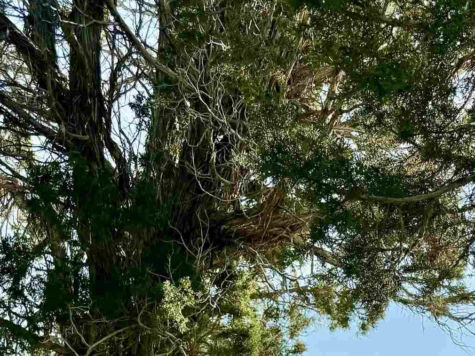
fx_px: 1001
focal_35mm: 73
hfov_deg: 24.2
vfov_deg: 19.1
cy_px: 416
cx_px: 570
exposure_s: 1/2710
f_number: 1.78
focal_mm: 6.86
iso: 80
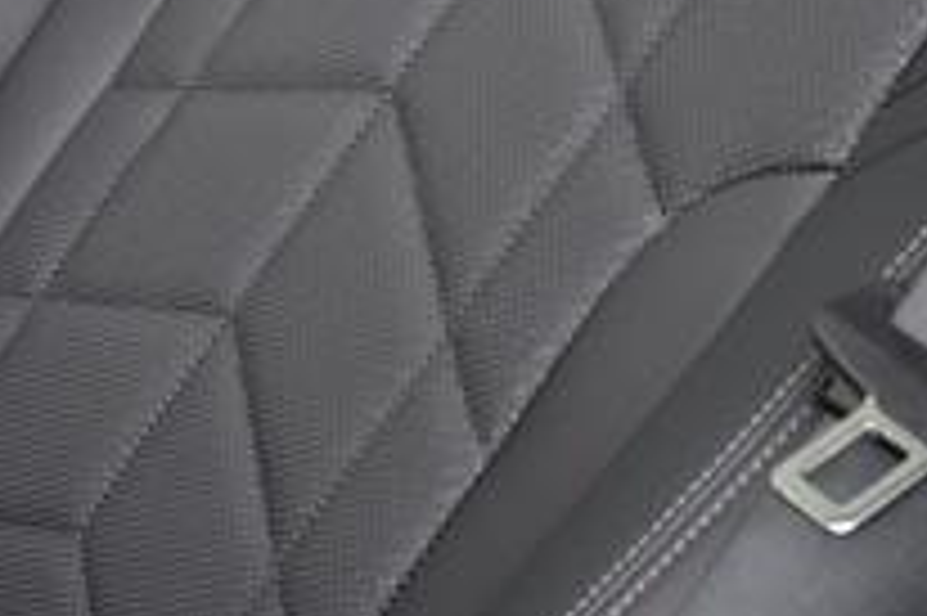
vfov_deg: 12.1
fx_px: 2702
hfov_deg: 19.1
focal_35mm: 105
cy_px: -456
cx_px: 68
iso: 500
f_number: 4
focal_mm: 18
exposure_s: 1/60
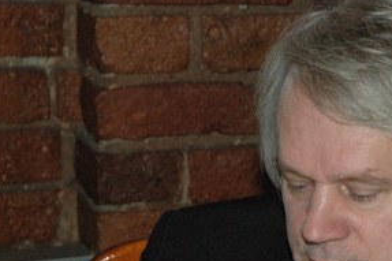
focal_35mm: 176
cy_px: 182
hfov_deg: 11.6
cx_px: 376
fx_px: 1915
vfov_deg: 7.8
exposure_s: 1/60
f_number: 7.1
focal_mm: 56
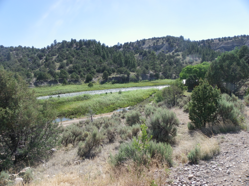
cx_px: 124
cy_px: 93
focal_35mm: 26
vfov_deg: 53.1
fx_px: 187
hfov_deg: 67.3
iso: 50
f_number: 6.3
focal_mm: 4.6
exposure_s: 1/125
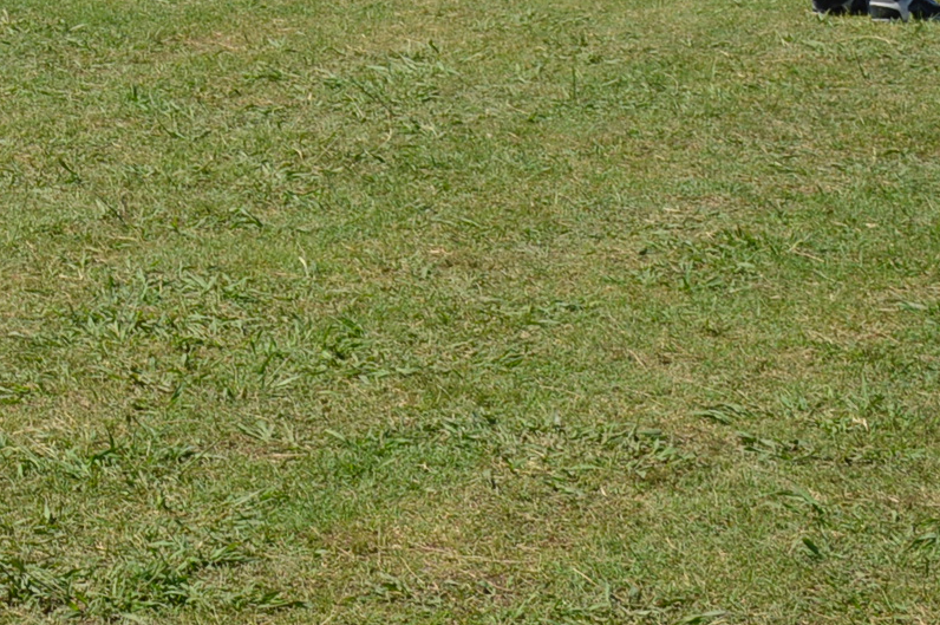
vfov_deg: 9.7
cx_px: -508
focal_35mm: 136
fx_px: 3547
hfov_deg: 14.1
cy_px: -337
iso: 100
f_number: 8
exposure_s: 1/250
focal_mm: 24
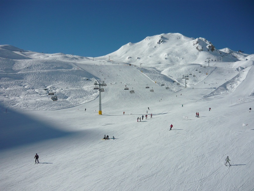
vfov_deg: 42.9
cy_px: 96
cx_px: 127
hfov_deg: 55.4
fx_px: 242
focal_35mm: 33
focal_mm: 5.5
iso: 100
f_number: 8
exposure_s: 1/800
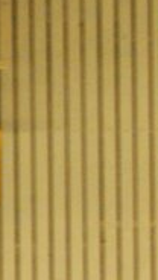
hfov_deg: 4.2
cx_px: -186
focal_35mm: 286
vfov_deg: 7.1
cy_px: 636
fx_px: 2122
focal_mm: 28
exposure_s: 1/100
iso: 800
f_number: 2.8
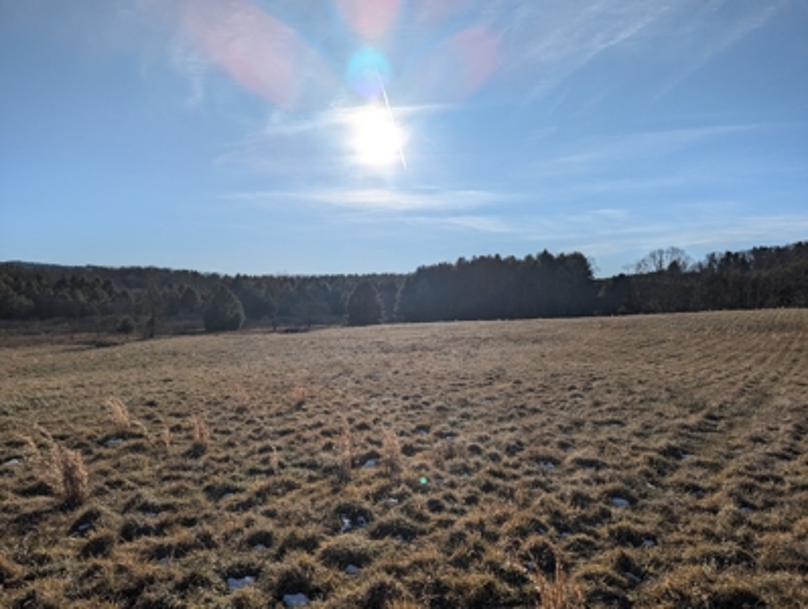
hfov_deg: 71.5
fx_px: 561
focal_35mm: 24
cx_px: 404
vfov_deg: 57.0
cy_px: 304
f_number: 1.85
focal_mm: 6.81
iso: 54
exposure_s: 1/7092
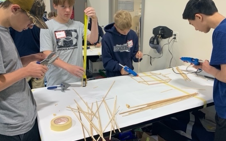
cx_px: 126
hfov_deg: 59.5
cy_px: 64
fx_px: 197
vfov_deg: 39.4
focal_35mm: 32
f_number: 1.8
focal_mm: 4.25
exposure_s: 1/60
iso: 50
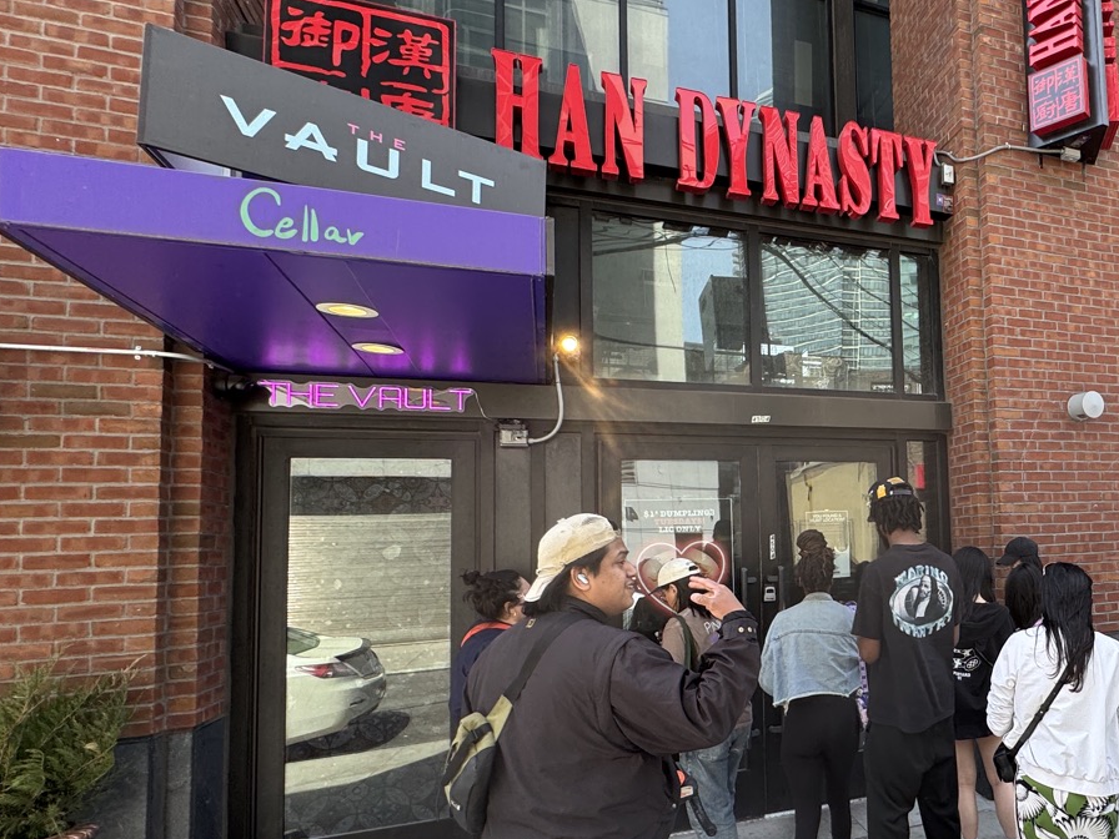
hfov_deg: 61.7
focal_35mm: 25
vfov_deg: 54.6
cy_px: 487
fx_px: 808
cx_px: 942
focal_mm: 2.22
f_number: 2.2
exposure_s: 1/131
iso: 40
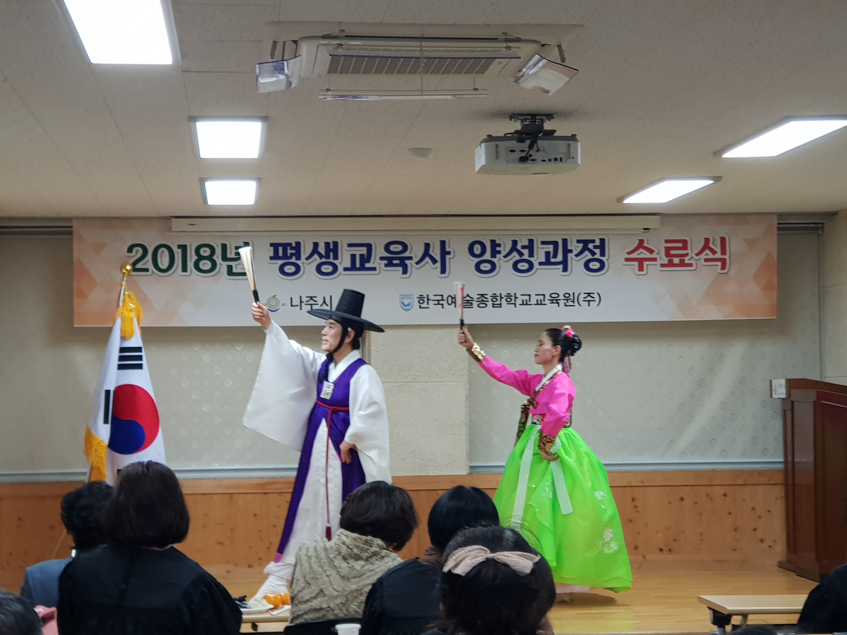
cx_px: 424
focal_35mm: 53
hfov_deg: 36.2
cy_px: 315
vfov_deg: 27.5
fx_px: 1297
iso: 100
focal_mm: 6
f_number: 2.4
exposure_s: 1/30
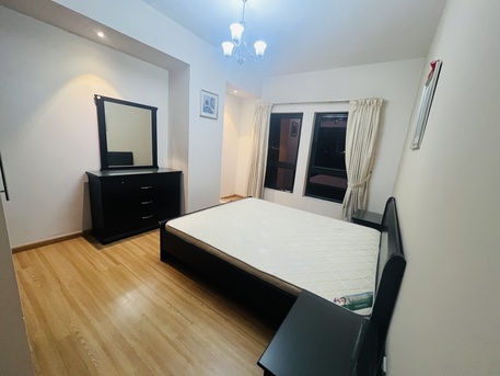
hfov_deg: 106.2
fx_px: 188
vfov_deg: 89.9
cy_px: 188
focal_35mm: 13
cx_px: 250
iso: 320
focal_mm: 1.57
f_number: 1.8
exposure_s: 1/50
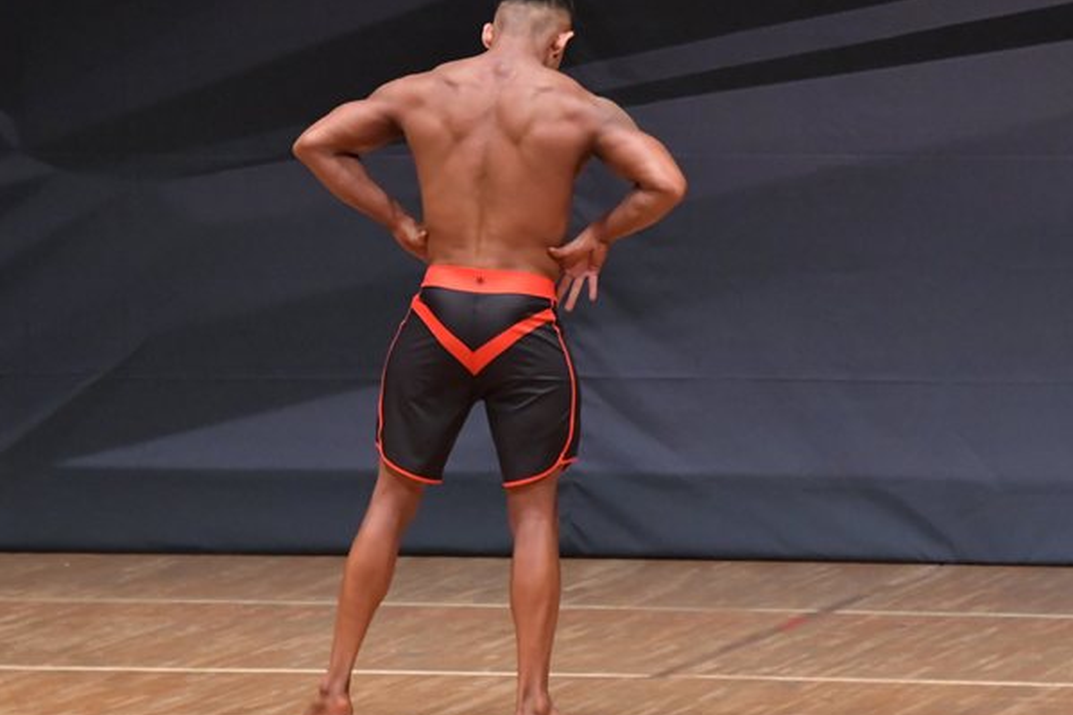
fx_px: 10995
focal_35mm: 369
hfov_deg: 5.6
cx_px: 479
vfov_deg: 3.7
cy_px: 340
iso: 6400
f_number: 5.6
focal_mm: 190
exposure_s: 1/400
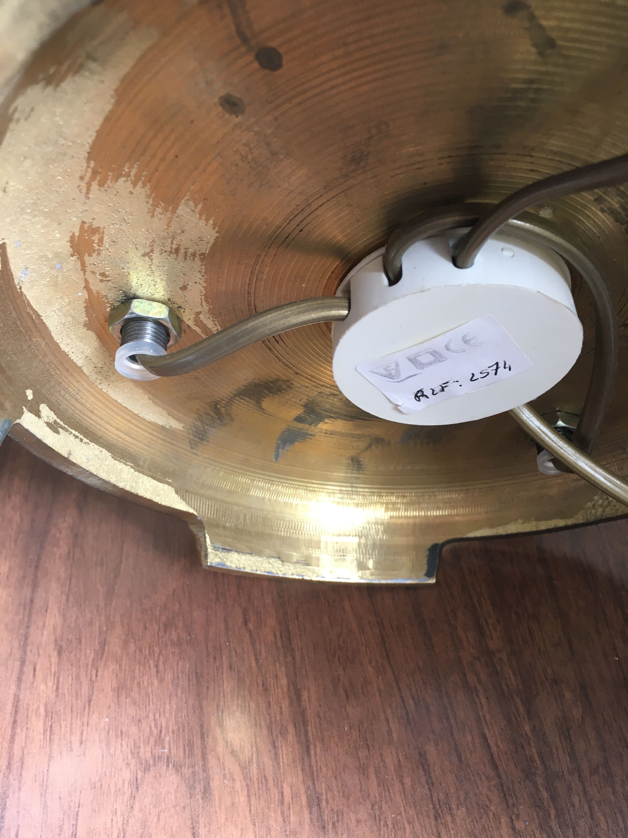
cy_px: 419
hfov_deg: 48.2
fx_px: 701
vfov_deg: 61.7
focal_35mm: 29
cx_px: 314
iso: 80
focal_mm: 4.15
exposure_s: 1/33
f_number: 2.2
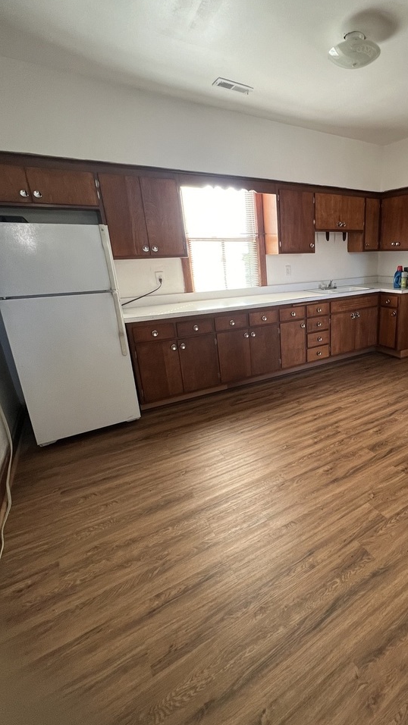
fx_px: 308
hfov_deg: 63.2
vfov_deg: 99.3
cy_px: 350
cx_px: 306
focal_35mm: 16
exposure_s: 1/86
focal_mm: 1.57
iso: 250
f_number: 1.8
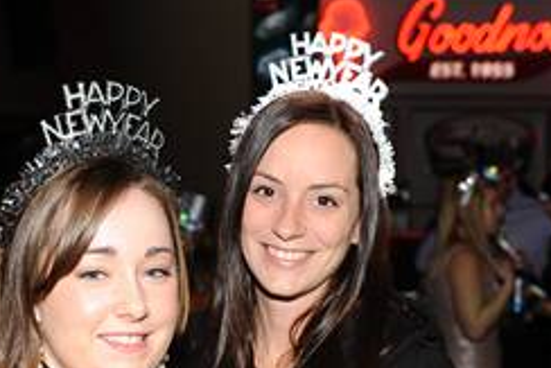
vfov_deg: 15.0
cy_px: 334
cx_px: 187
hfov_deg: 22.5
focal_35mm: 90
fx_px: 1378
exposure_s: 1/250
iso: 1100
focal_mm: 40
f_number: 4.8
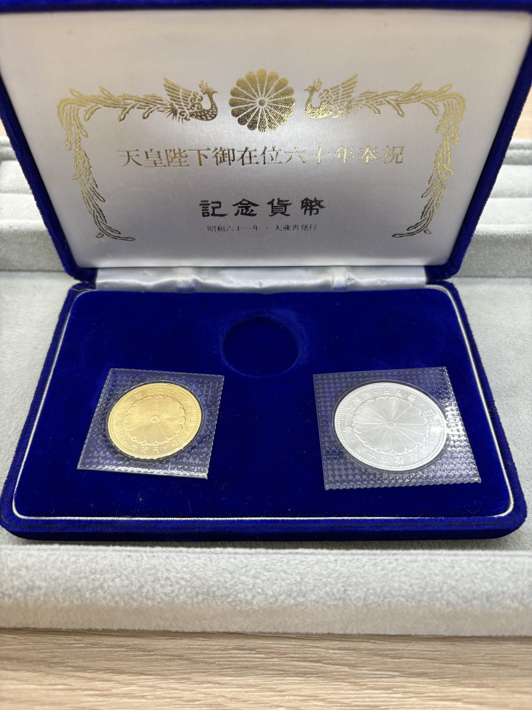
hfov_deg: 53.1
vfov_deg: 67.3
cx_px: 266
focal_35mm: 26
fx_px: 533
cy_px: 355
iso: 125
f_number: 1.6
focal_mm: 5.96
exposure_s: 1/120
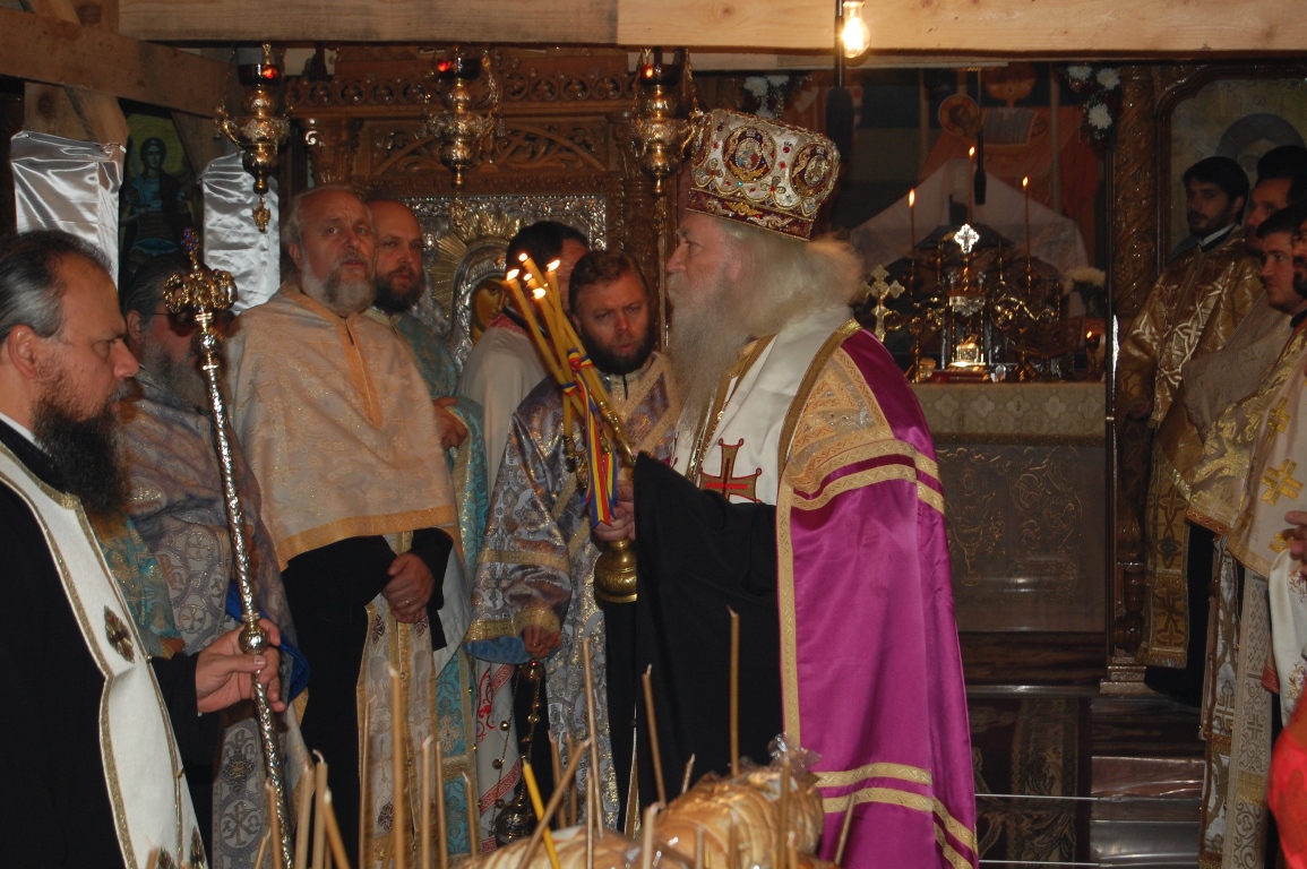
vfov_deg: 16.5
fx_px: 2993
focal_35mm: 82
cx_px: 654
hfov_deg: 24.6
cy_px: 434
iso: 400
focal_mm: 55
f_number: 5.6
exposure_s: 1/60
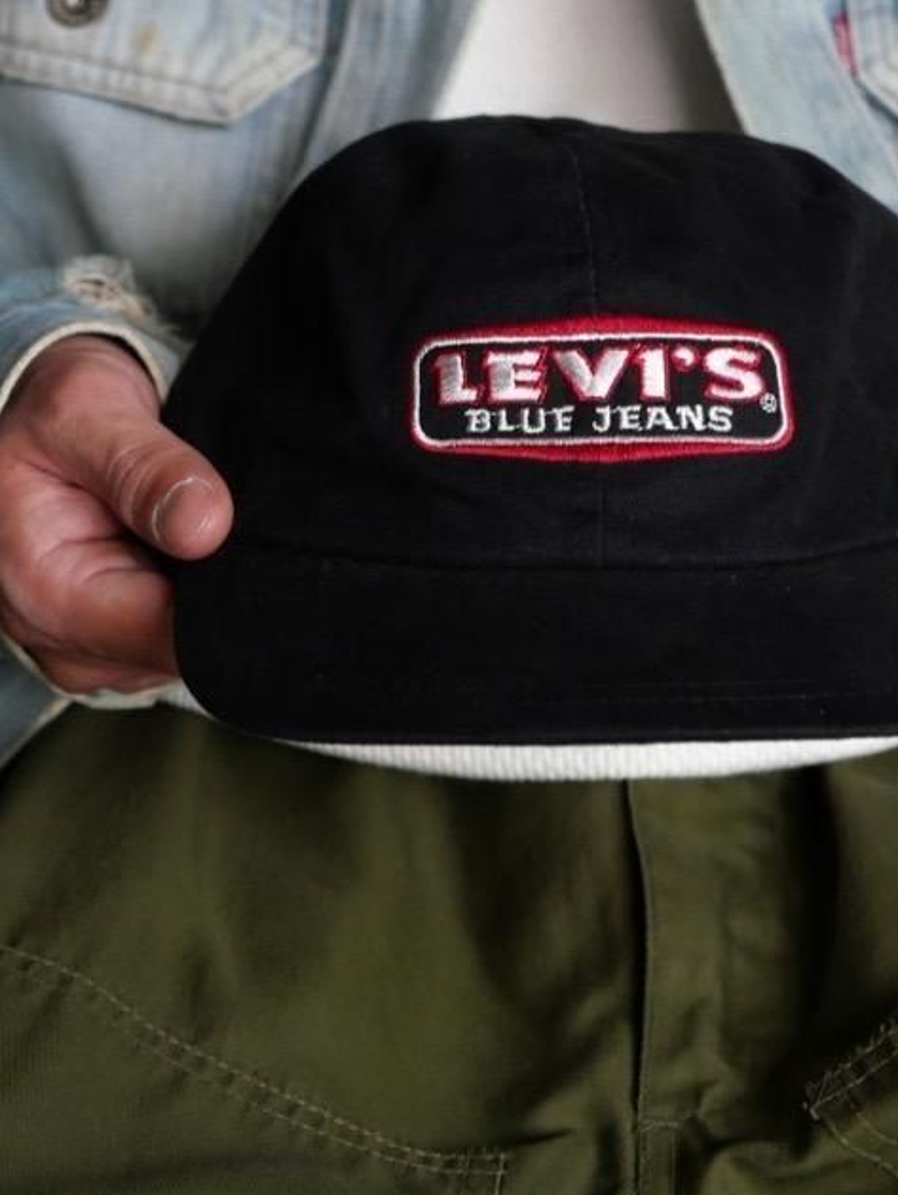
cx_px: 577
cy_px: 530
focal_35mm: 92
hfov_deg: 16.0
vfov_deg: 21.3
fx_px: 3180
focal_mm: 34
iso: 800
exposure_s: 1/80
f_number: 3.8
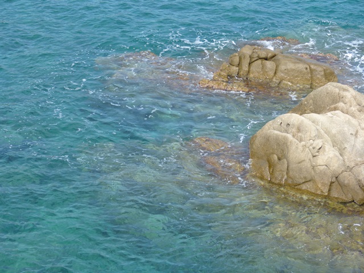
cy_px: 136
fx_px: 957
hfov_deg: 21.5
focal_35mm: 91
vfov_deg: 16.2
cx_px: 182
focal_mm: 16.5
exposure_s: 1/640
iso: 100
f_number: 3.4
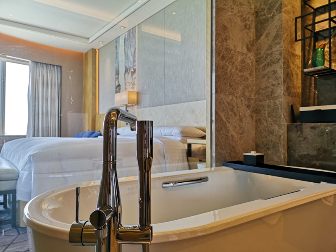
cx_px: 168
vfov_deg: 51.4
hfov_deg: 65.3
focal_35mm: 27
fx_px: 262
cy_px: 126
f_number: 1.8
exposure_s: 1/100
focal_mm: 3.95
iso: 80
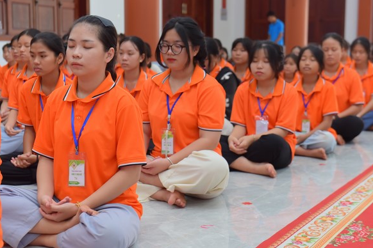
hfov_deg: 30.1
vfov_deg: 20.3
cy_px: 127
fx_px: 694
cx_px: 190
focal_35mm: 67
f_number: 4.5
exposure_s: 1/80
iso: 1000
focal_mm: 60
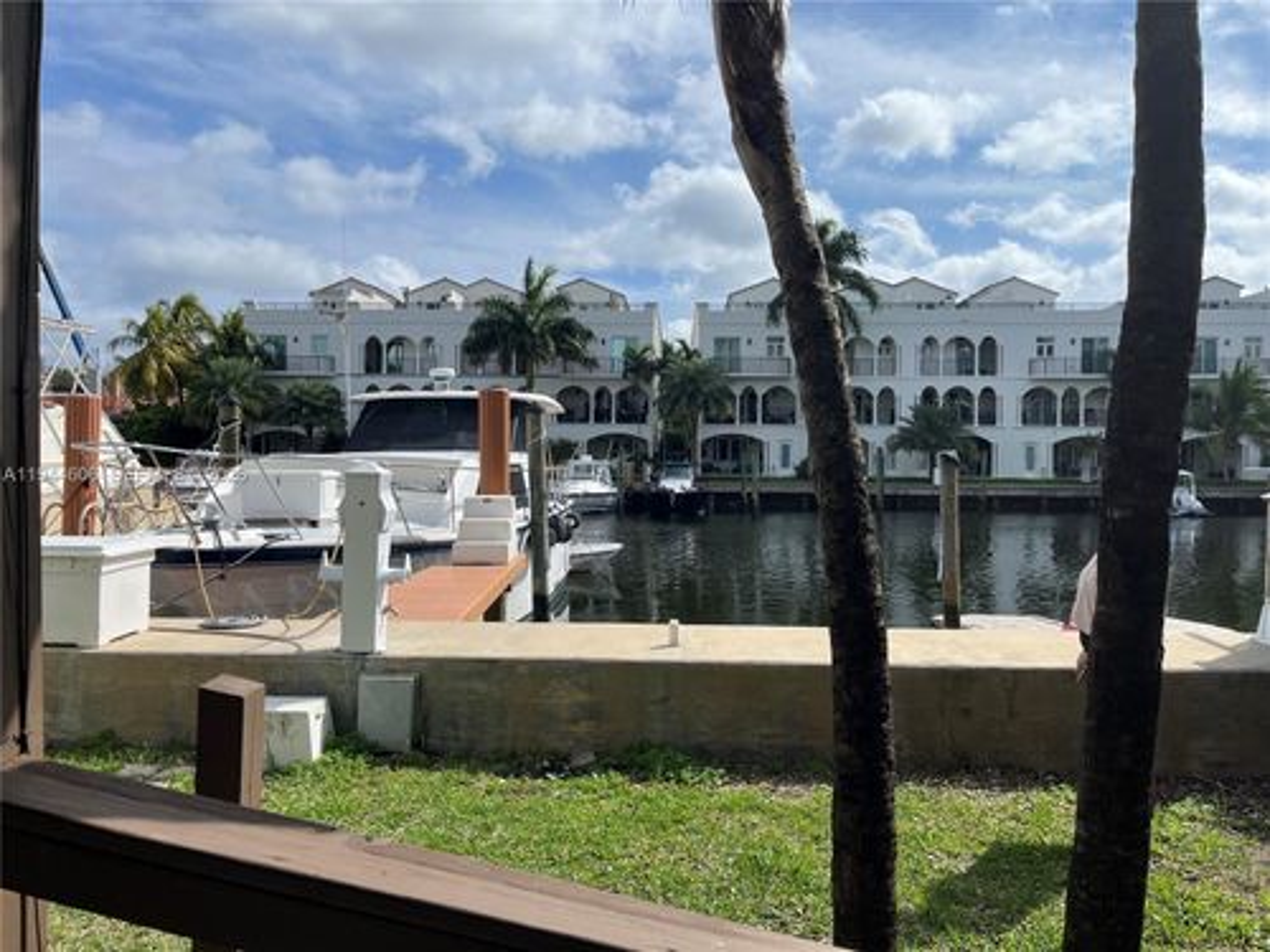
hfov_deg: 67.3
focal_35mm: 26
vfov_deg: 53.1
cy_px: 476
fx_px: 954
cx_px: 635
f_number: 1.6
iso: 50
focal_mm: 5.1
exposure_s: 1/5319
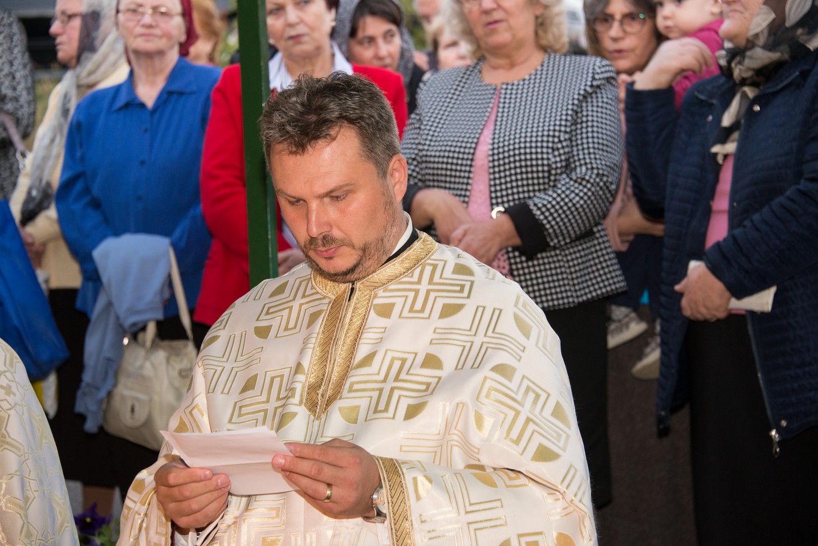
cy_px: 273
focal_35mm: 105
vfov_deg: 13.1
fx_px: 2387
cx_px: 409
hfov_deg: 19.4
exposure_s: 1/80
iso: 1600
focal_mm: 105
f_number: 5.3
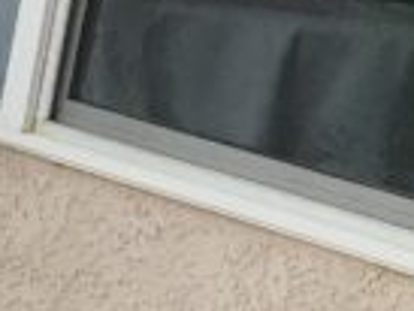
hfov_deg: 7.9
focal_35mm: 216
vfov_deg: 6.4
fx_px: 2586
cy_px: 848
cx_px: -849
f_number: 2.2
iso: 25
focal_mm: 4.15
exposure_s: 1/620
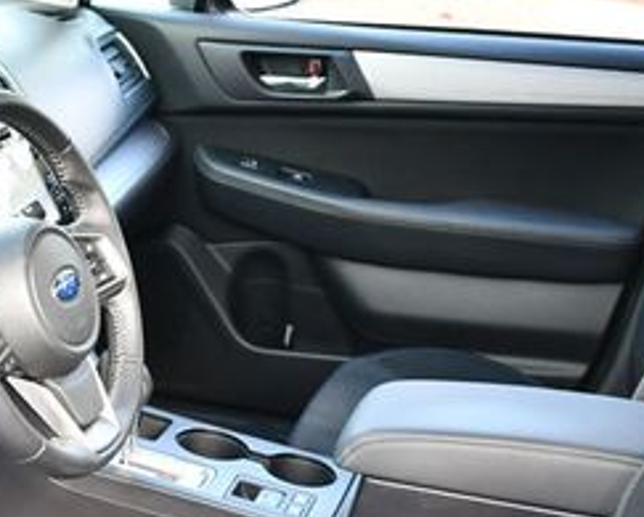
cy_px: 504
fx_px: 1698
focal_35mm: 89
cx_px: 172
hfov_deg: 21.3
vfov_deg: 17.0
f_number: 3.5
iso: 800
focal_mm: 18
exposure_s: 1/160
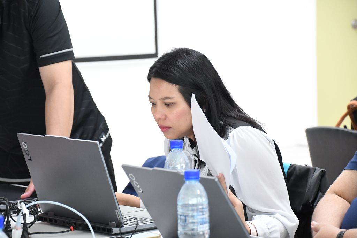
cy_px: 119
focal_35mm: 150
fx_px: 1488
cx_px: 178
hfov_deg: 13.7
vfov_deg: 9.2
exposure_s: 1/80
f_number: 5.6
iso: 3600
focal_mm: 100
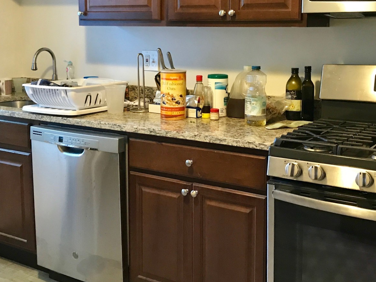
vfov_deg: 29.4
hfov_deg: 38.9
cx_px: 203
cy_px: 90
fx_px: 532
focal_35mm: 49
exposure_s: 1/11
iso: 100
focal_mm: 3.99
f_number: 1.8
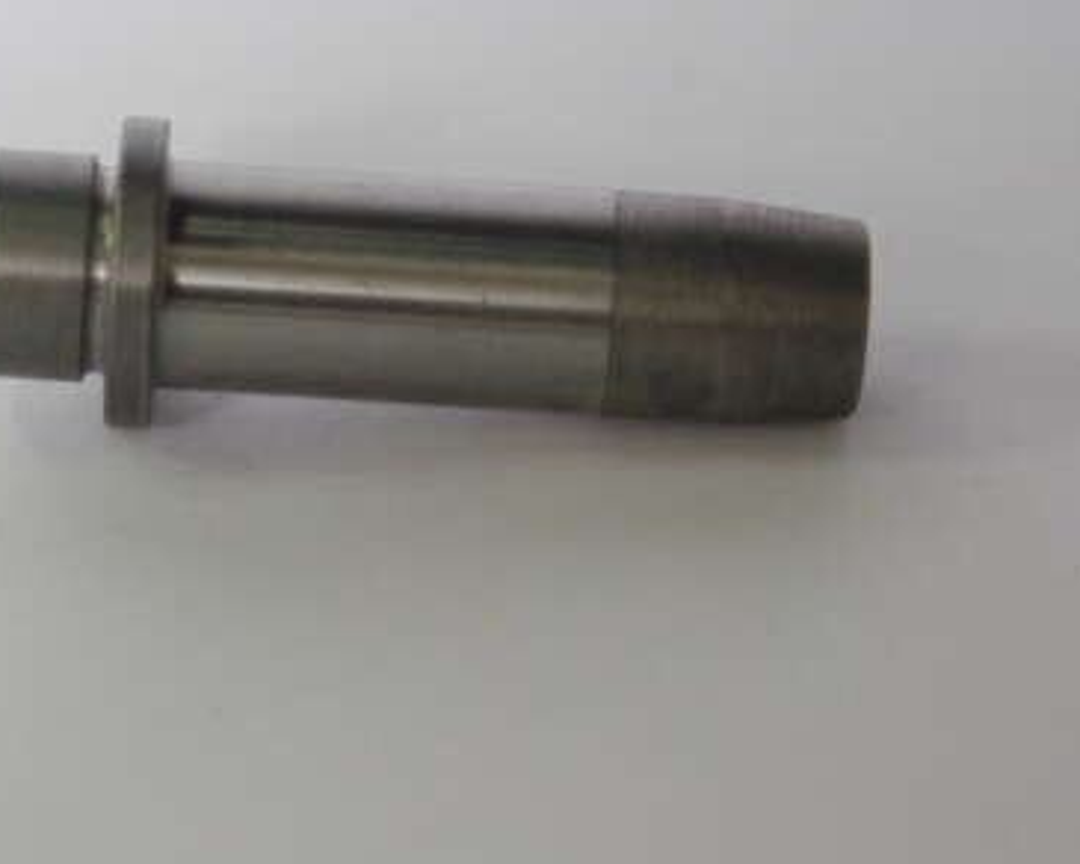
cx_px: 423
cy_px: 305
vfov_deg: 8.4
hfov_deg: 10.4
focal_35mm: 185
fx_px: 5913
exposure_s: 1/20
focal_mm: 80
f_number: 8
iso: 800
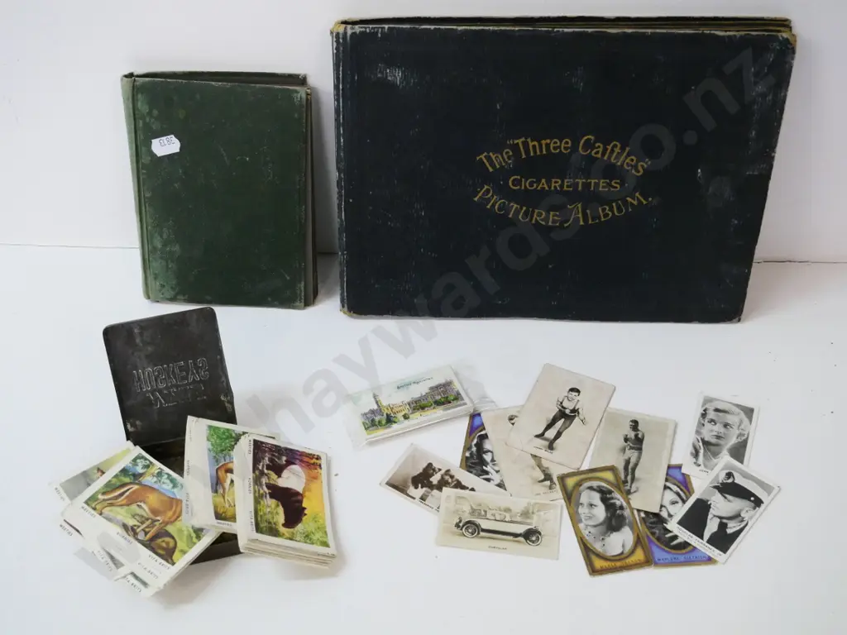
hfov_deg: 42.9
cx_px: 424
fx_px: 1077
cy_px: 318
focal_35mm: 44
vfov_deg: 32.9
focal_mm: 22
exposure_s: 1/125
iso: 3200
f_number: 5.6
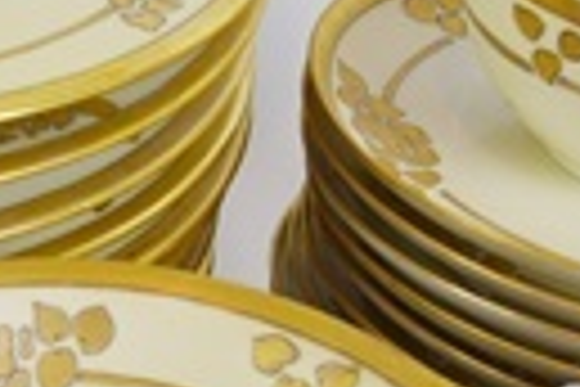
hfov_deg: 10.3
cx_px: -634
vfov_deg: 7.4
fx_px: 2916
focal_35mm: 181
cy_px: 612
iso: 220
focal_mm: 26
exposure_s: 1/125
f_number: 5.6
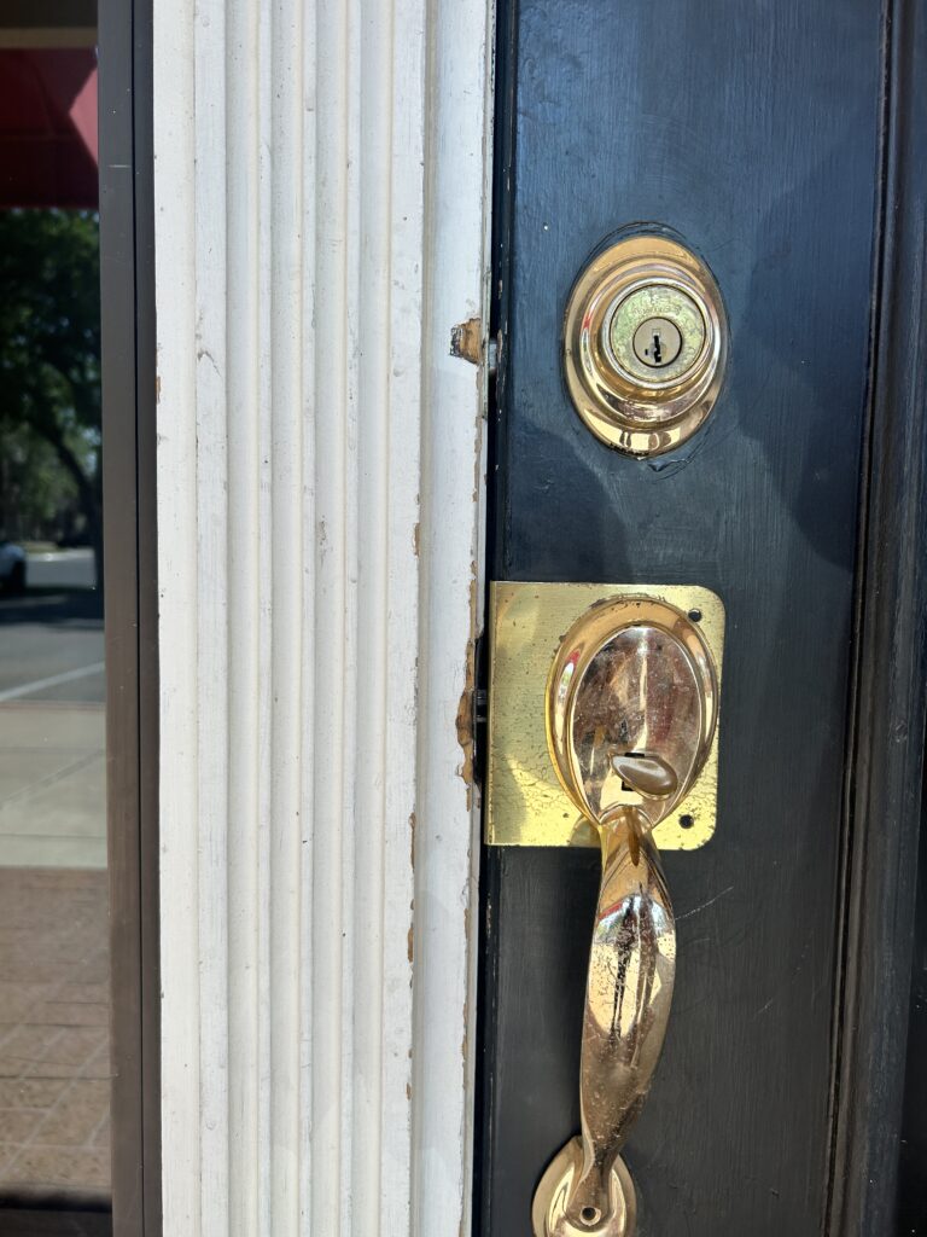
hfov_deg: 53.1
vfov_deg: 67.3
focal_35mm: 26
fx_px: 928
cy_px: 618
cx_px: 464
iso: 50
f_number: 1.5
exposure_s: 1/763
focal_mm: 5.7
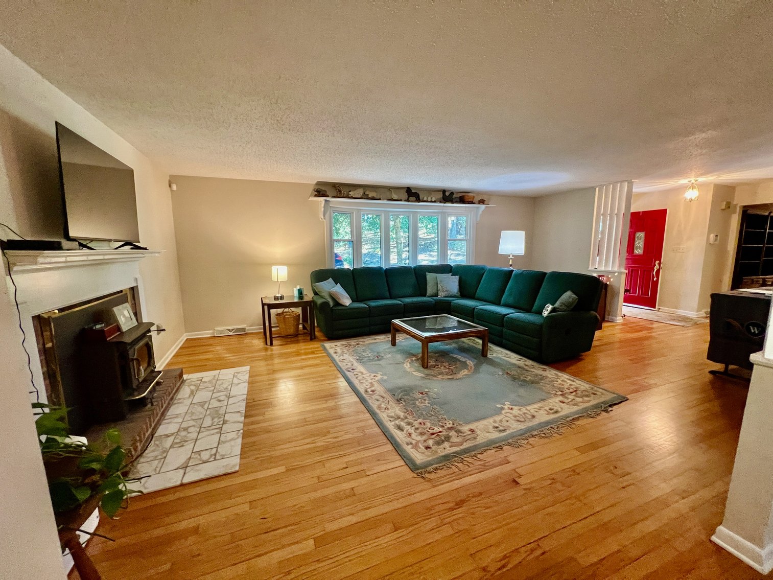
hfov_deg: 106.2
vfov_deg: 89.9
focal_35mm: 13
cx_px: 386
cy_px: 290
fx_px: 290
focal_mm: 1.57
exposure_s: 1/60
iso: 500
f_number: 1.8
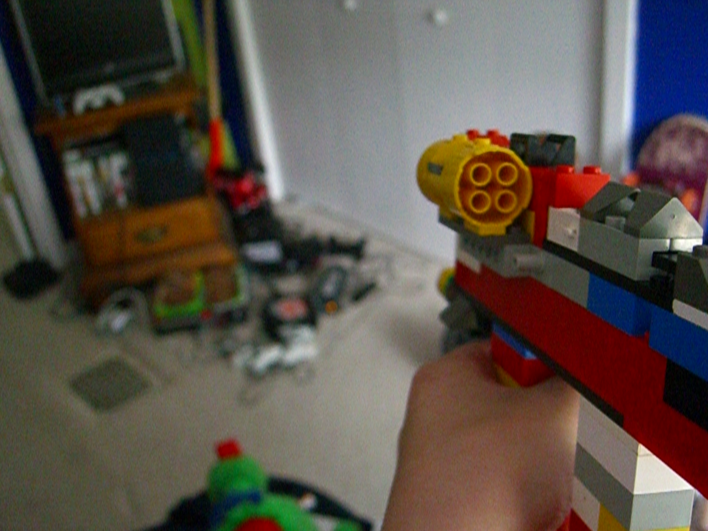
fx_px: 777
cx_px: 354
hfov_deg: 49.0
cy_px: 266
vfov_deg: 37.7
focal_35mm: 38
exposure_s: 1/80
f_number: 2.8
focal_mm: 7.9
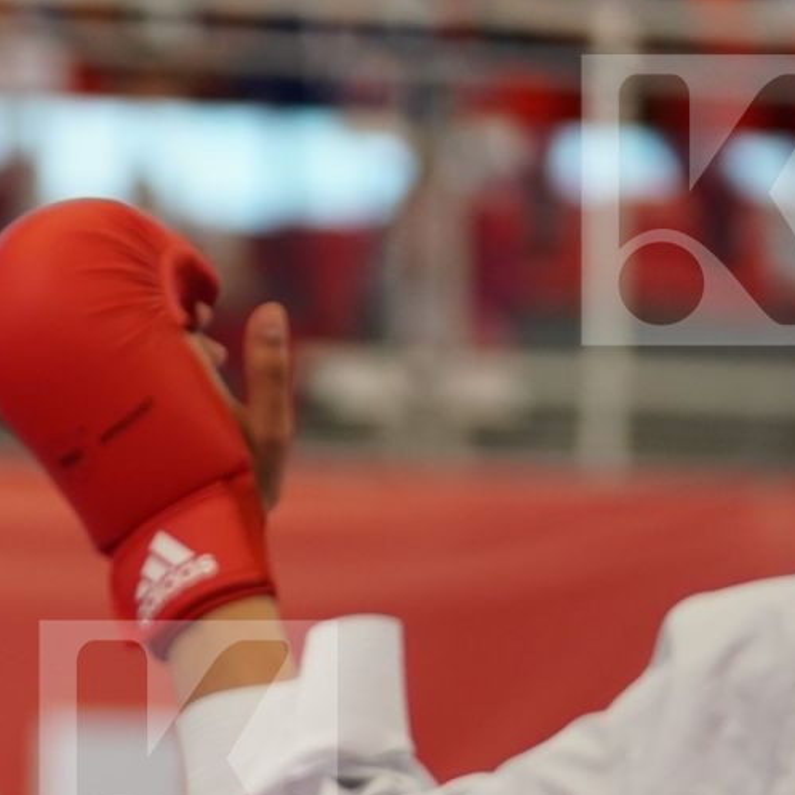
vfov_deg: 4.9
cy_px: 766
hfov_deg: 4.9
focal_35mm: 354
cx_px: -354
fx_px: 9198
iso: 1250
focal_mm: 115
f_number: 2.8
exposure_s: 1/1000
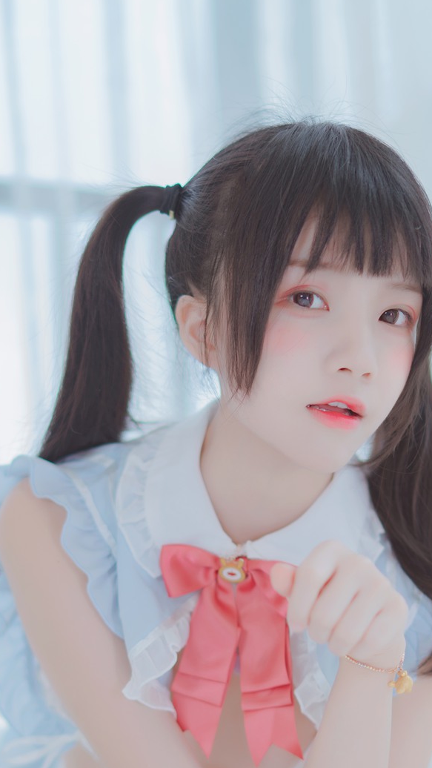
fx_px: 1853
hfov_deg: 13.3
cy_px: 647
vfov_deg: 23.0
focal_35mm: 91
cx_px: 173
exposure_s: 1/250
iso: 100
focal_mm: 50
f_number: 1.4
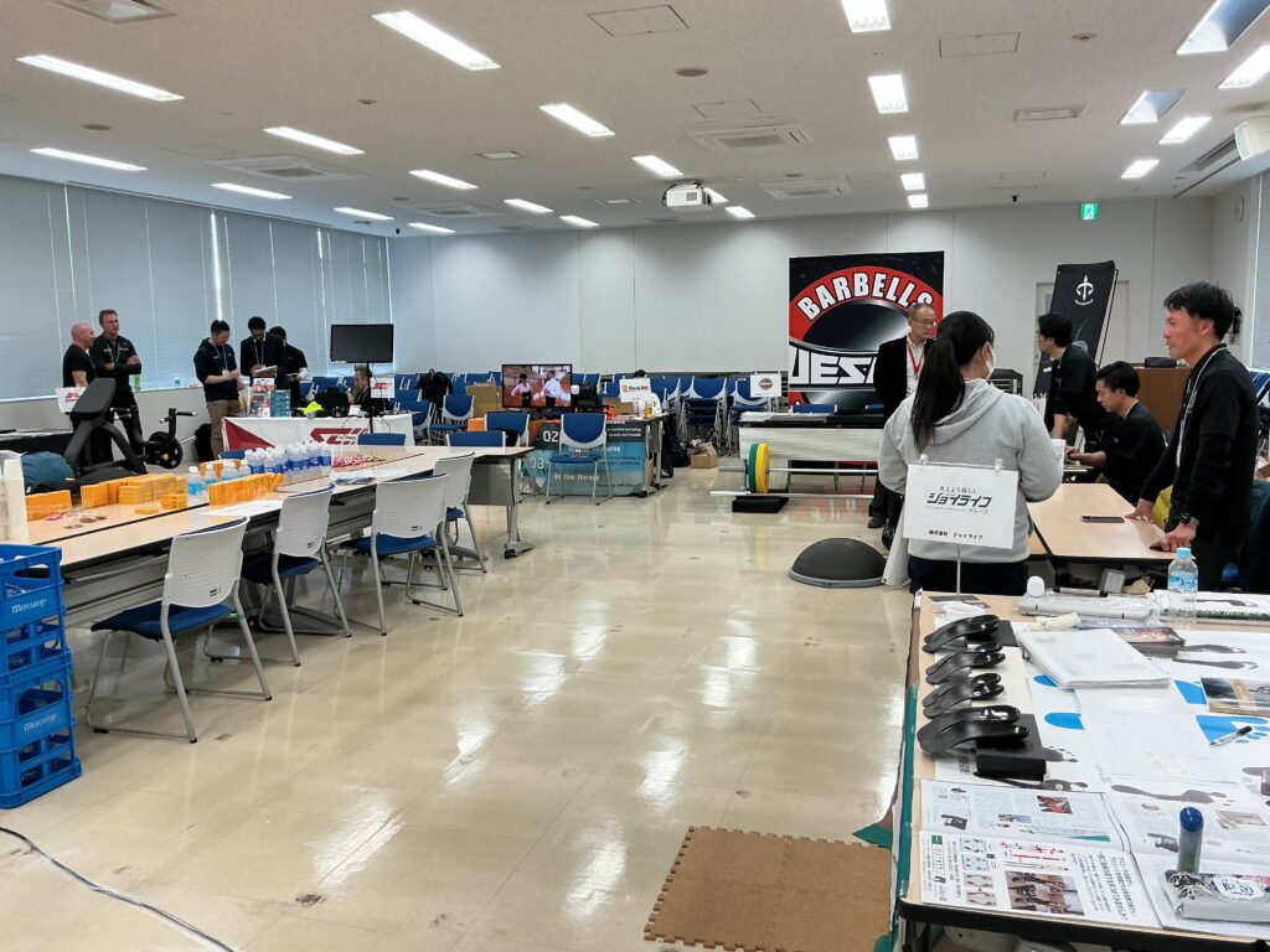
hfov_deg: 61.7
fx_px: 1064
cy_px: 476
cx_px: 635
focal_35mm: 29
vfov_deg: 48.2
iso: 50
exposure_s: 1/120
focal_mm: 3
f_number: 1.8
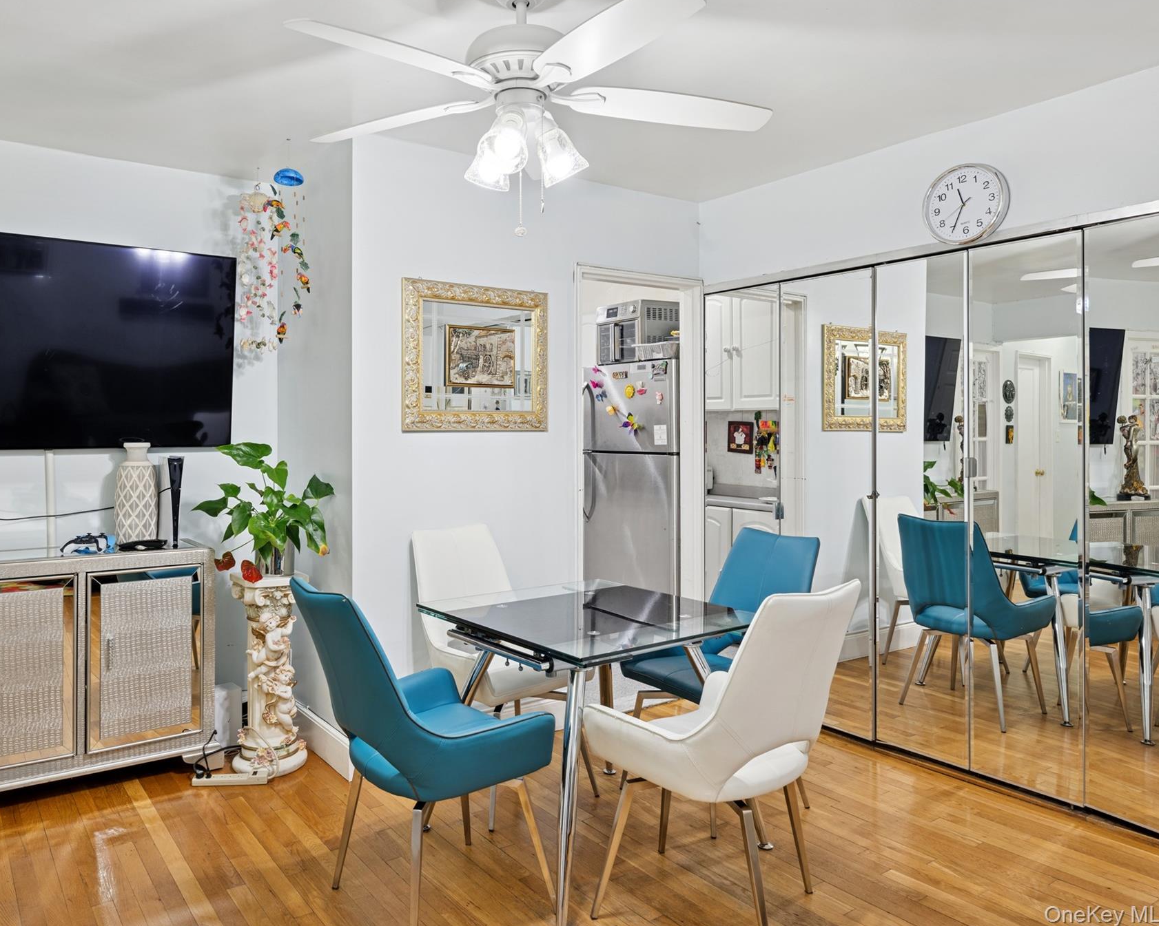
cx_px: 479
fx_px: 823
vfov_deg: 58.8
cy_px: 461
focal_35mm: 24
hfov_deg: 69.8
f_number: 8
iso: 400
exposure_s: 1/13
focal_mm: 21
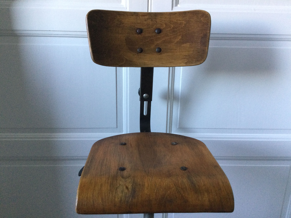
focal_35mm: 31
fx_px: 261
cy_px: 109
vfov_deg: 45.4
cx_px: 146
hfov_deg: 58.4
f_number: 2.4
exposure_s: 1/33
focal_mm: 3.3
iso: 200
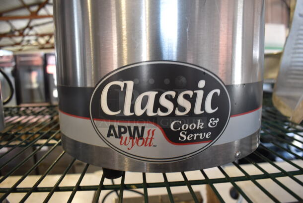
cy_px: 102
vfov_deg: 48.0
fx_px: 227
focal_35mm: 27
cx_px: 152
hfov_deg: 67.3
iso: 800
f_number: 5
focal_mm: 18
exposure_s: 1/60
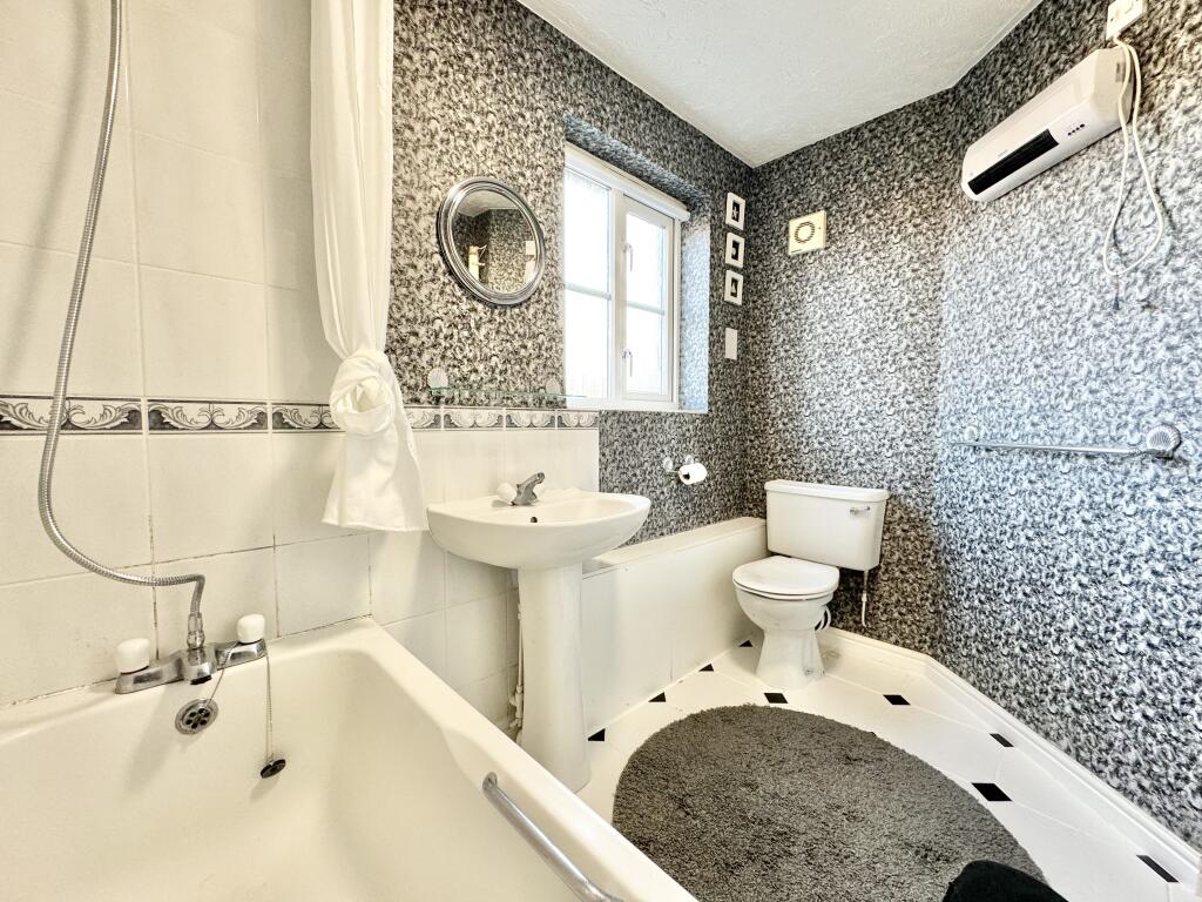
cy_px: 451
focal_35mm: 14
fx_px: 486
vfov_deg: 85.7
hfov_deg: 102.1
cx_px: 601
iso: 200
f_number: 2.2
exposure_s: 1/100
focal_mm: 2.22
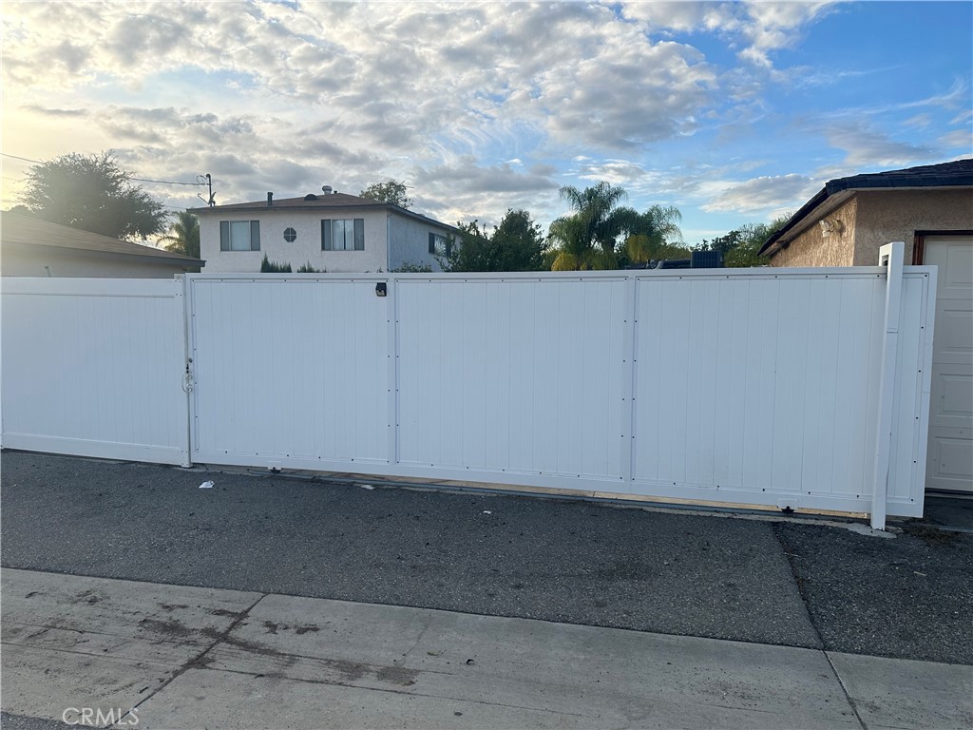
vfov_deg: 56.8
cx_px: 486
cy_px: 365
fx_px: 675
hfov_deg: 71.6
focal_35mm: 24
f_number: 1.78
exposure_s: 1/2525
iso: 80
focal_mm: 6.86
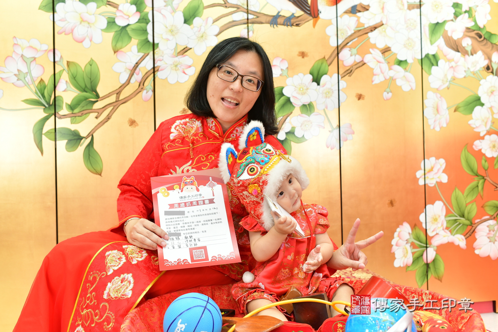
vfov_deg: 37.9
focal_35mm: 35
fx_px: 484
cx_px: 249
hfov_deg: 54.4
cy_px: 166
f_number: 4.5
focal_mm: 35
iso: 800
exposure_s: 1/200
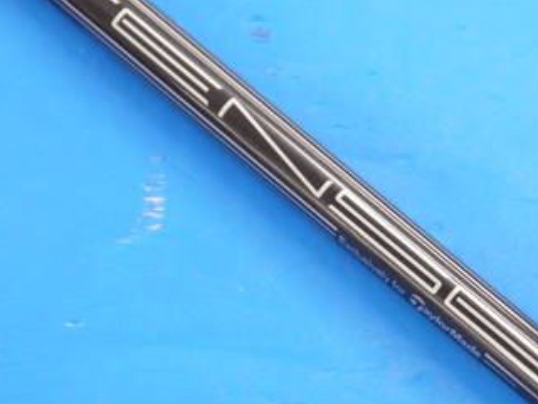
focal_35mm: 168
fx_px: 2611
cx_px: 452
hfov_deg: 11.7
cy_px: 251
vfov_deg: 8.8
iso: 800
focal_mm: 42
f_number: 5.6
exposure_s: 1/80
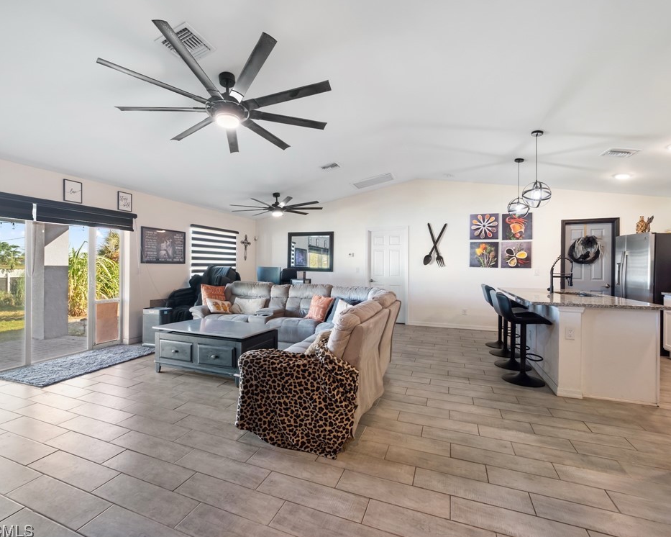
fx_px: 298
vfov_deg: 84.0
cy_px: 271
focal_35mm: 15
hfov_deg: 96.8
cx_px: 333
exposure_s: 1/3
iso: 200
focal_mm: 7
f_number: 7.1
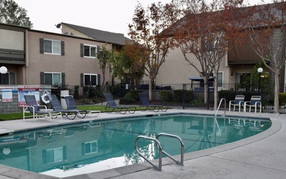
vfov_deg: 34.1
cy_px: 121
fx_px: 289
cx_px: 132
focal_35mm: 37
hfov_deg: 52.7
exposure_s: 1/160
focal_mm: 18
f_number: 6.3
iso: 400
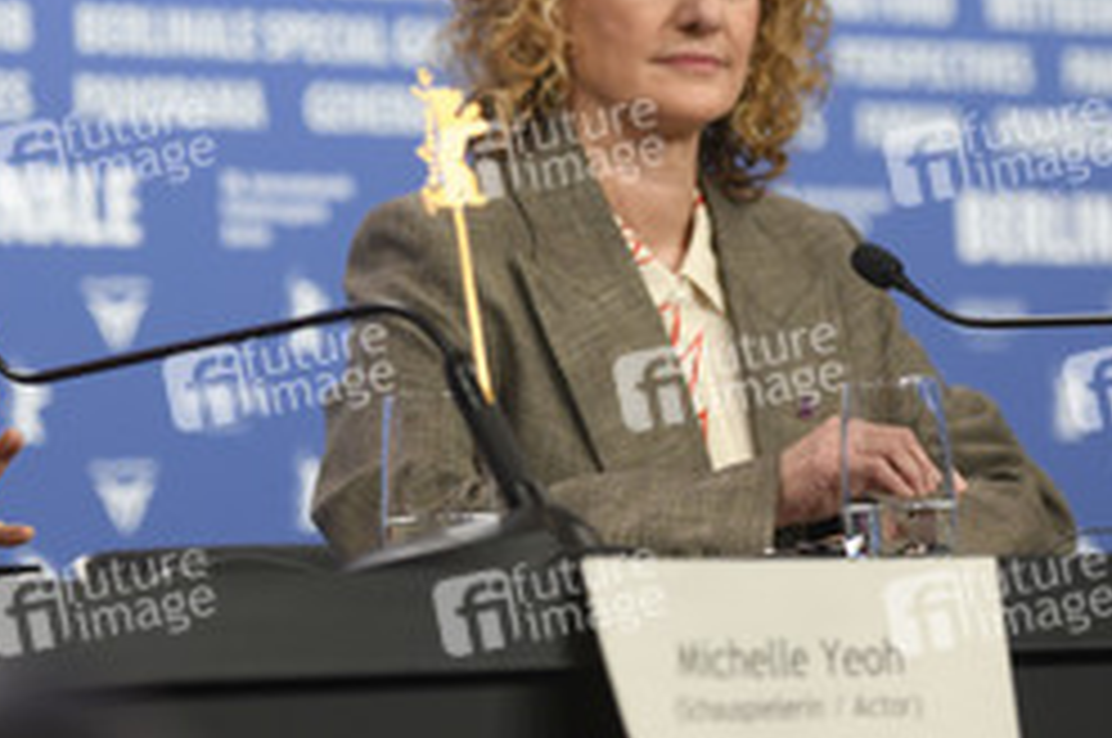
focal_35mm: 201
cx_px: 160
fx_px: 6200
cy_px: 266
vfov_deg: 6.8
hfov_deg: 10.2
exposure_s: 1/250
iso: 1000
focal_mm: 110
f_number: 3.5
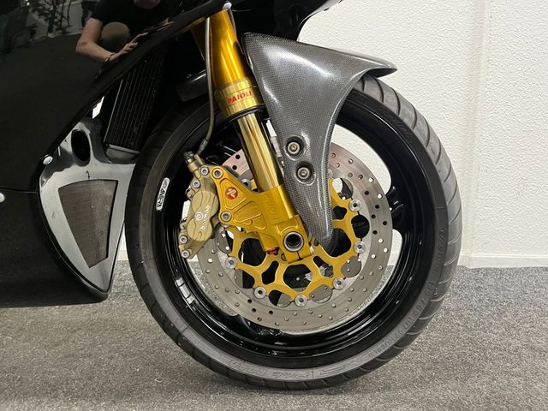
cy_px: 206
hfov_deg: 67.3
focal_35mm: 26
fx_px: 412
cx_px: 274
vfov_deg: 53.1
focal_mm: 5.1
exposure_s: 1/50
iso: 500
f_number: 1.6
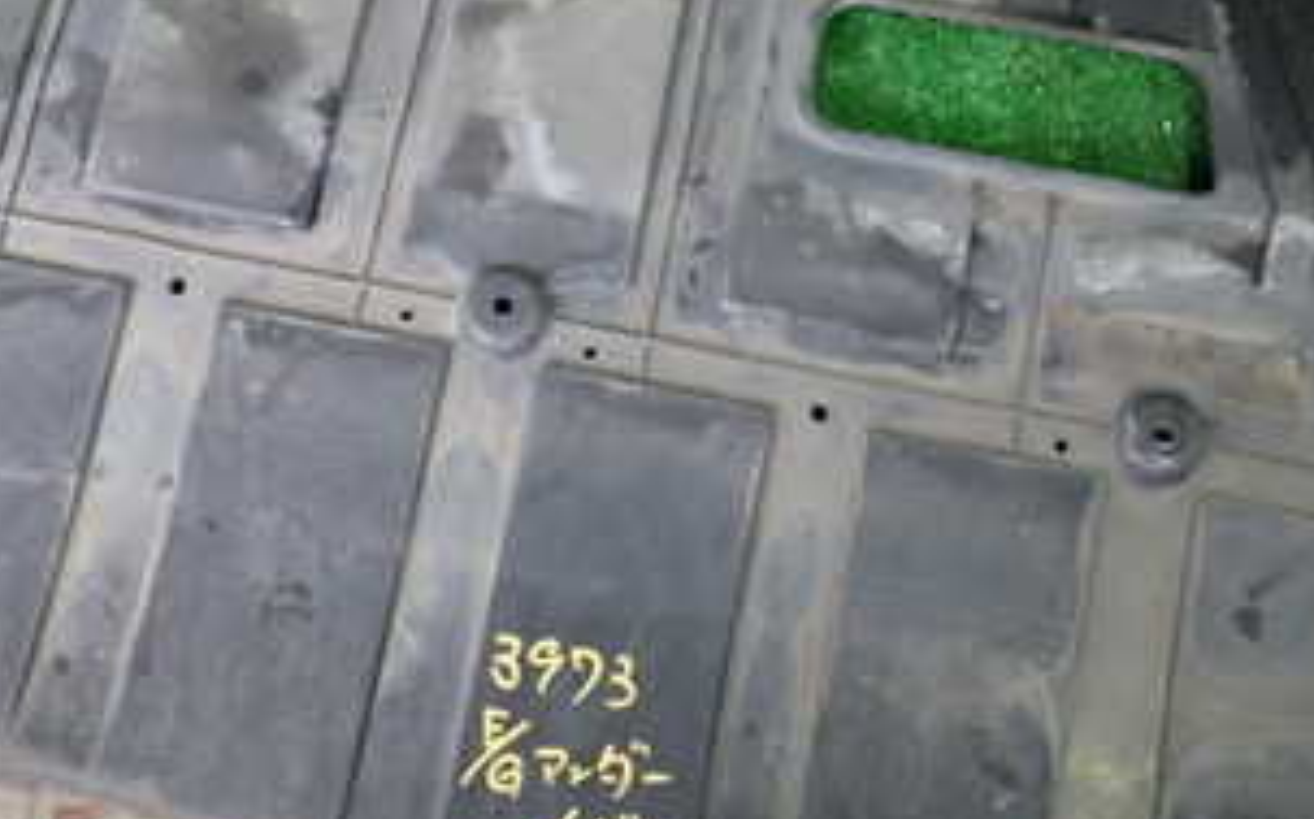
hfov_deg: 32.4
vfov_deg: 20.6
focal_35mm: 63
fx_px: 2255
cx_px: 503
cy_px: 334
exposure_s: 1/30
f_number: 2.3
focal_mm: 5.4
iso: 640
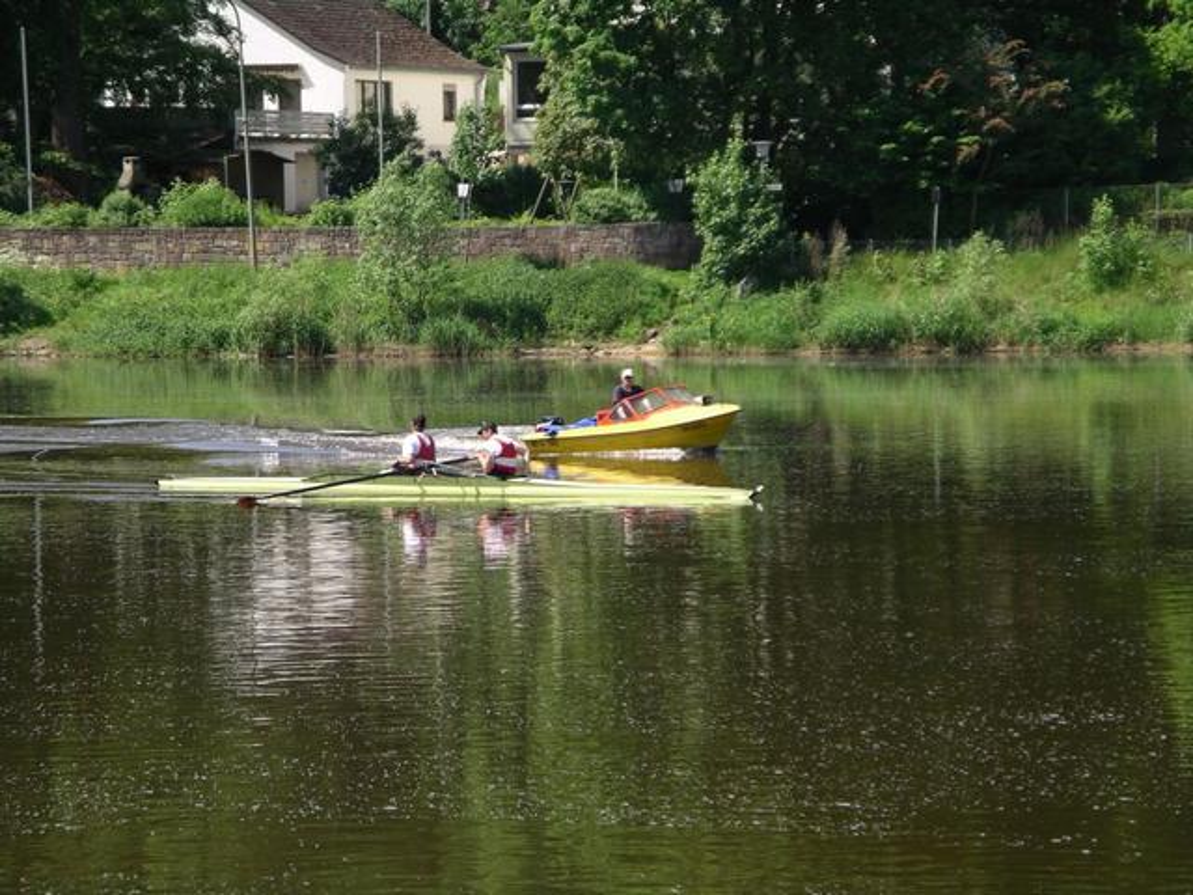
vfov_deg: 7.9
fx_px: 6445
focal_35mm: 187
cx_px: 596
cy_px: 448
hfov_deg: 10.6
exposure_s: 1/400
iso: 64
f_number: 4.6
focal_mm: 39
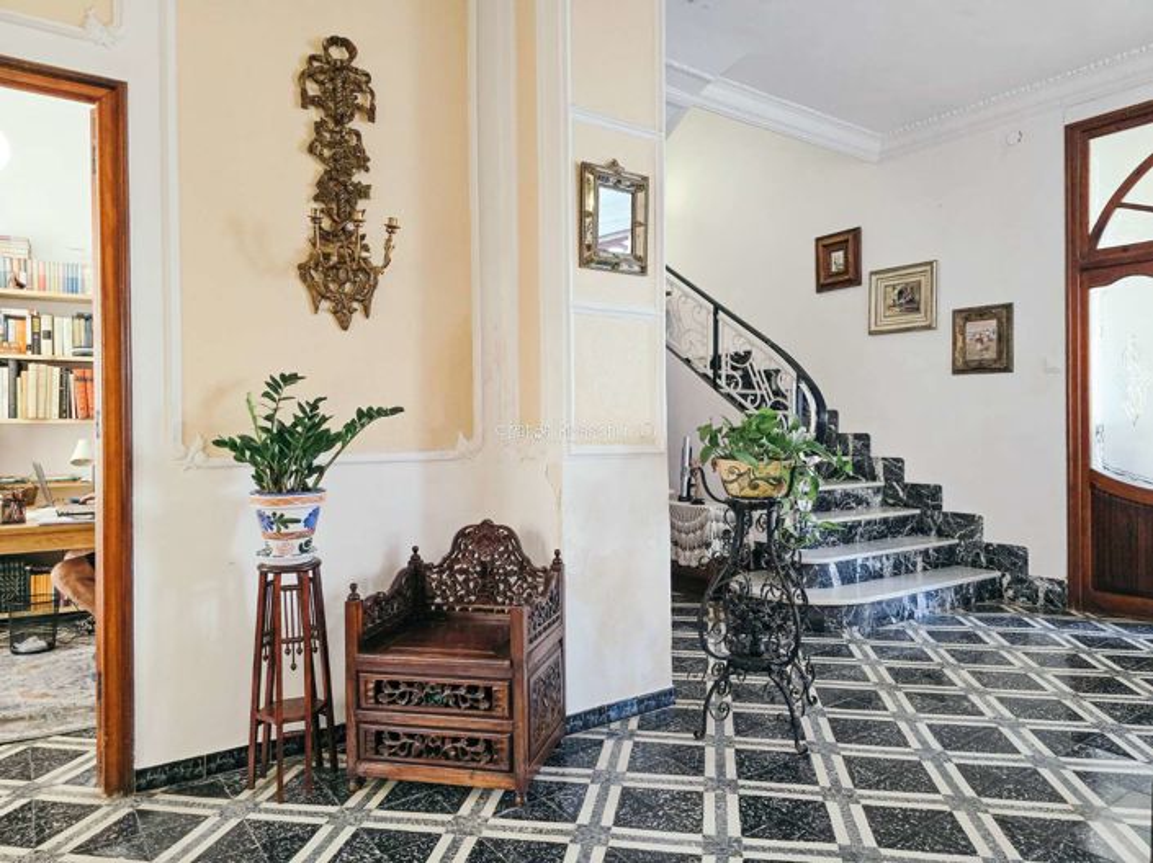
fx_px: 766
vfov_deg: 58.8
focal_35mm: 23
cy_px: 432
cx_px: 576
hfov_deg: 74.0
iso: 500
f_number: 1.7
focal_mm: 6.3
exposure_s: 1/100
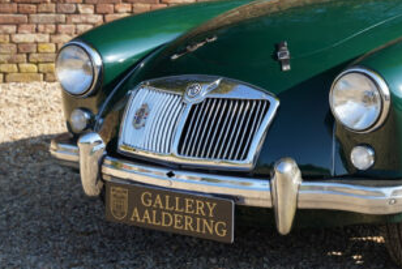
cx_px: 369
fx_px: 1198
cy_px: 48
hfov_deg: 18.7
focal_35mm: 107
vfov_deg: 12.7
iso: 100
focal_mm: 55.1
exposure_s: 1/80
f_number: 5.6
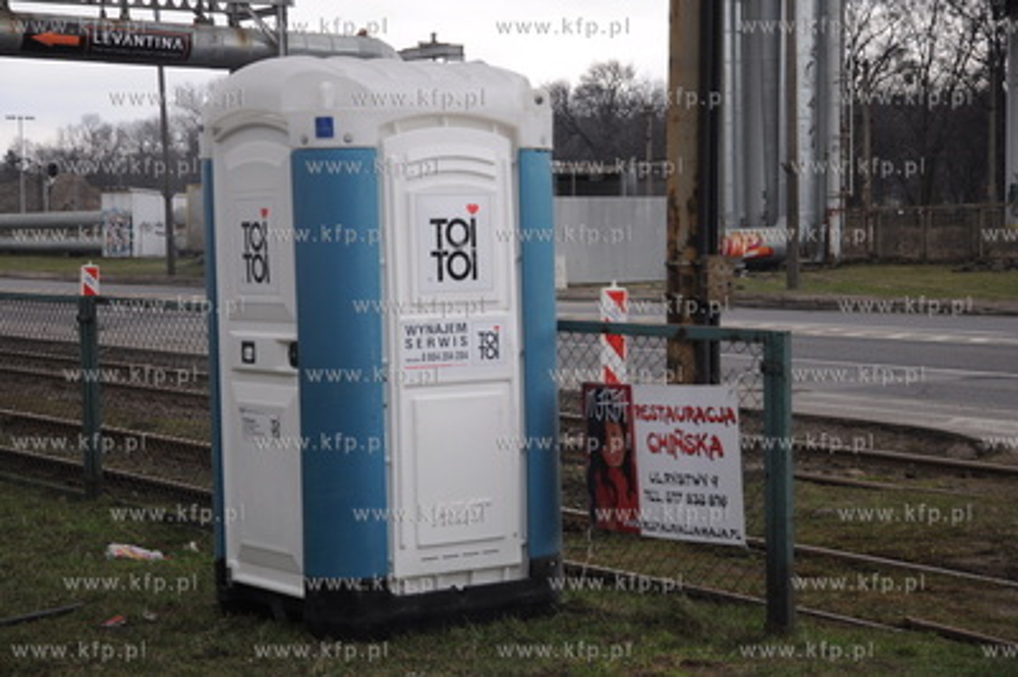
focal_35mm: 75
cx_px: 509
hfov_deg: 27.0
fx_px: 2119
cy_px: 338
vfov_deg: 18.2
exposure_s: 1/200
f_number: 5
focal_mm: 50
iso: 400
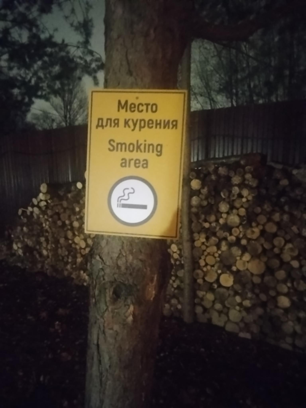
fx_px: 248
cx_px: 153
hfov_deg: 63.4
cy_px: 204
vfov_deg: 79.0
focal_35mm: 21
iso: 4000
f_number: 2.2
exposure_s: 1/10
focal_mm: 1.65
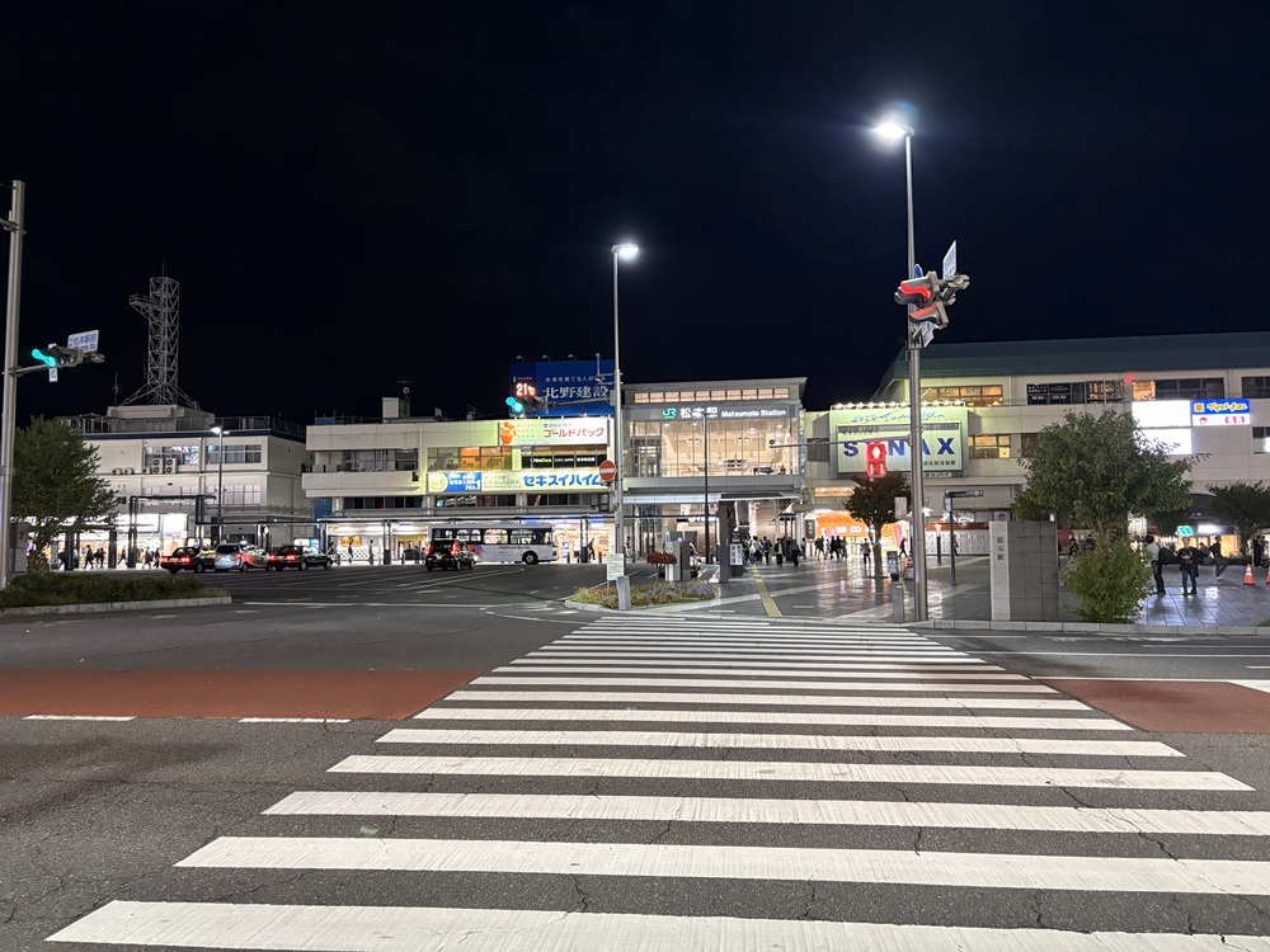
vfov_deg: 53.1
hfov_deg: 67.3
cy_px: 476
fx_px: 954
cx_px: 635
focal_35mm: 26
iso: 500
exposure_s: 1/40
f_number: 1.6
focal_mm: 5.96
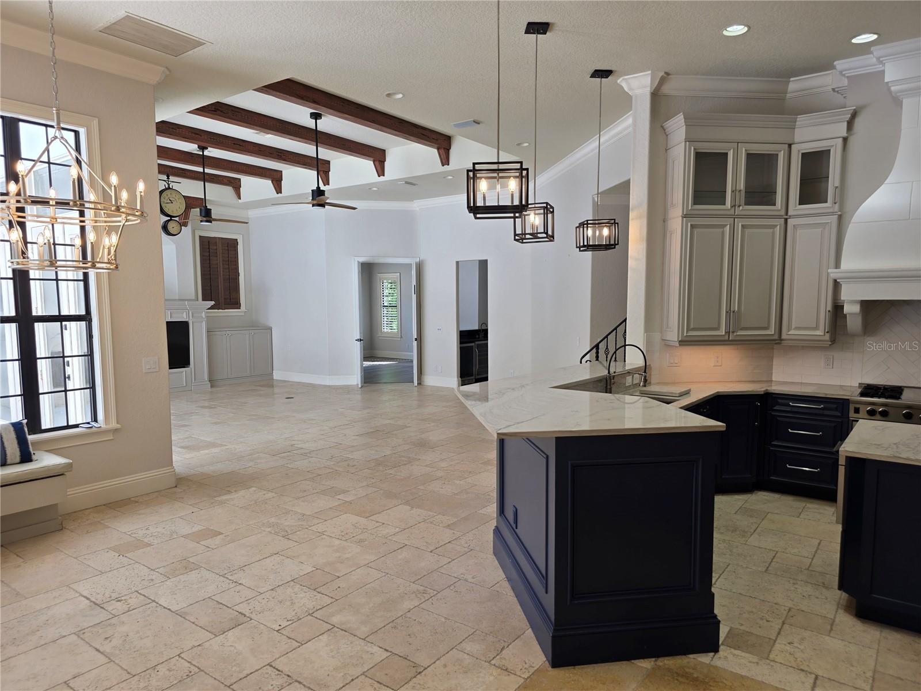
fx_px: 612
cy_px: 346
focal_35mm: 23
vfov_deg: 58.9
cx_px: 460
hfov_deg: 73.9
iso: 20
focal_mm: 6.3
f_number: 1.7
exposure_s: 1/120
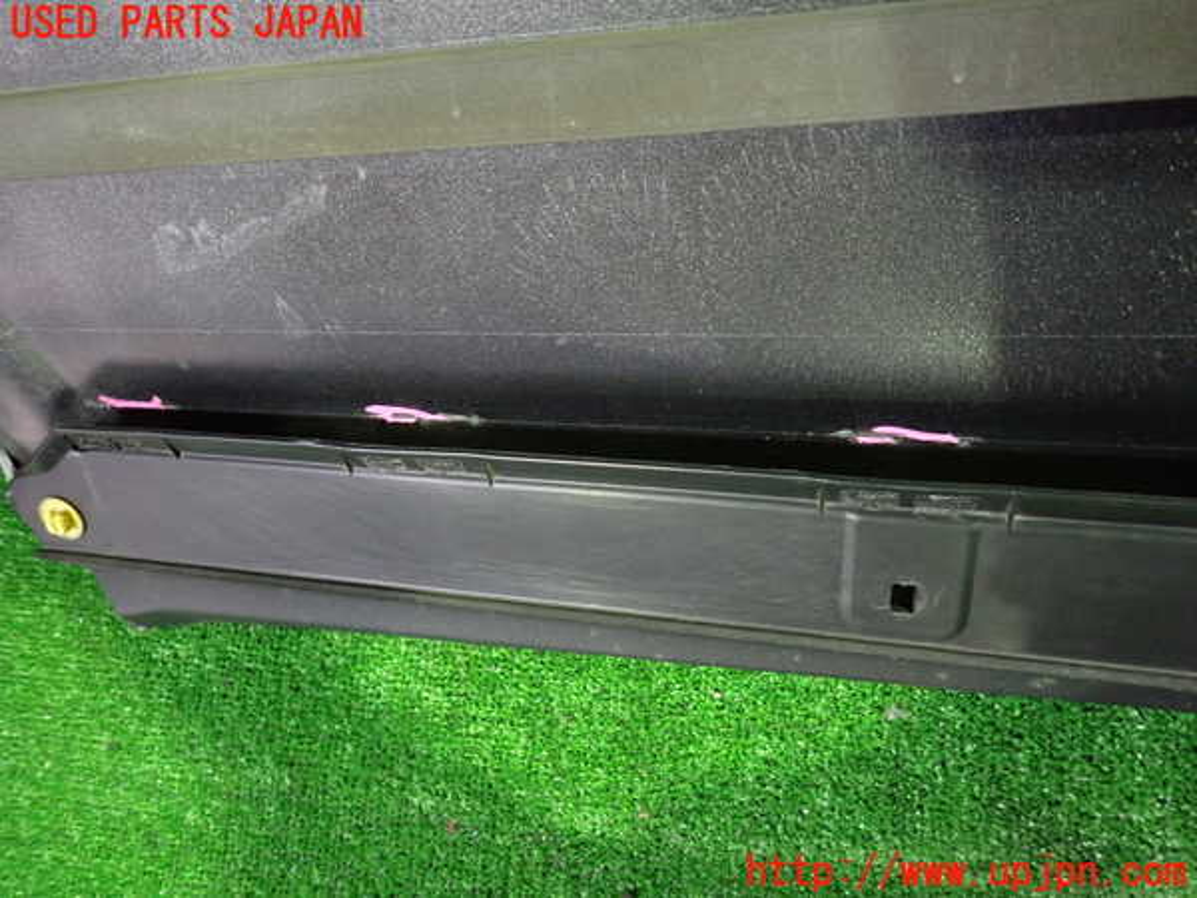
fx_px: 864
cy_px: 449
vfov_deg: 54.9
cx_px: 598
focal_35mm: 25
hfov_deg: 69.4
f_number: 2
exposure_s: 1/30
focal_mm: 4.5
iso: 800
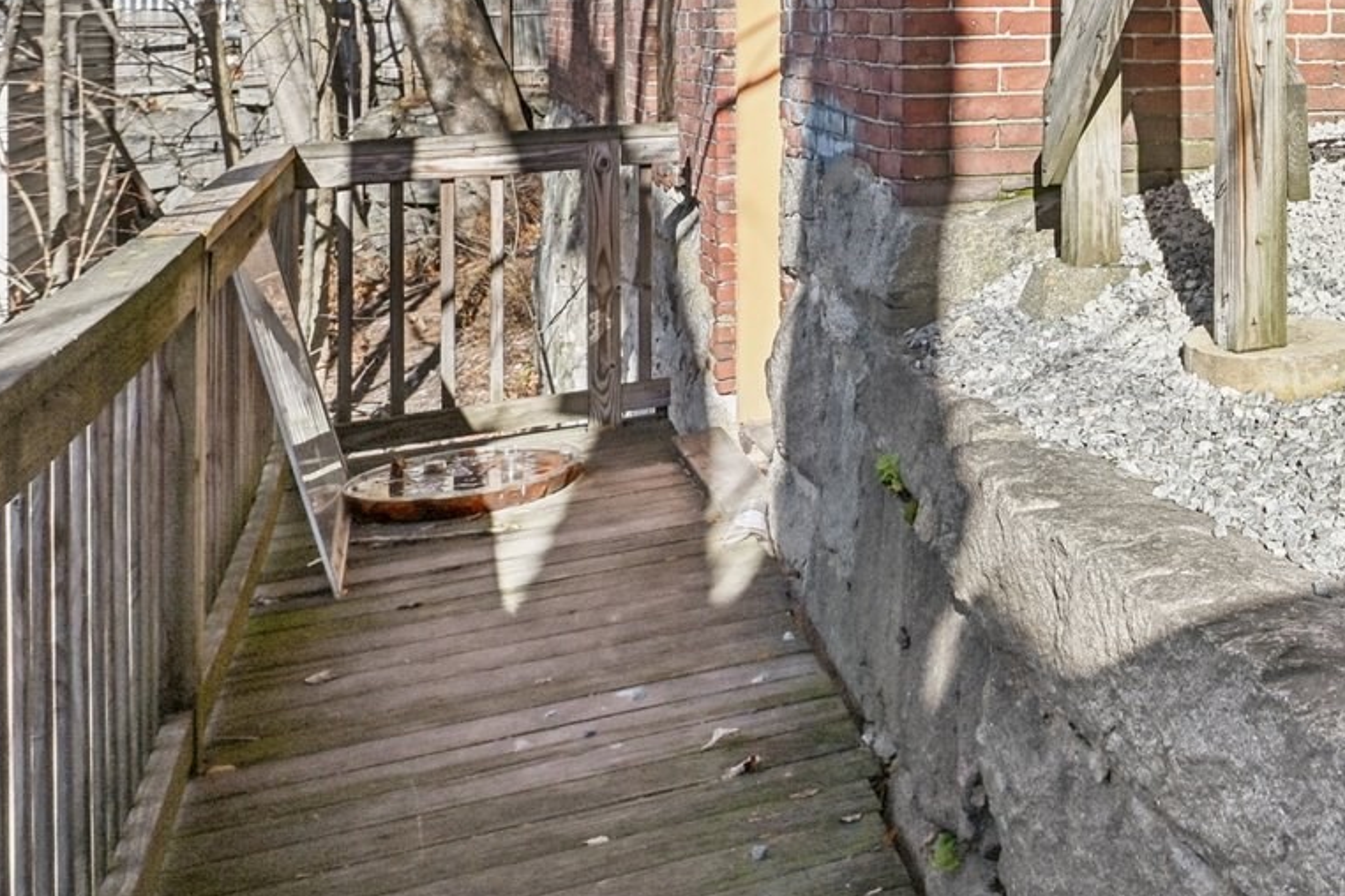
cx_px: 1661
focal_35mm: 43
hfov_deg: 34.8
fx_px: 1606
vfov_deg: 29.6
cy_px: 50
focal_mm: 16
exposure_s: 1/640
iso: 400
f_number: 8
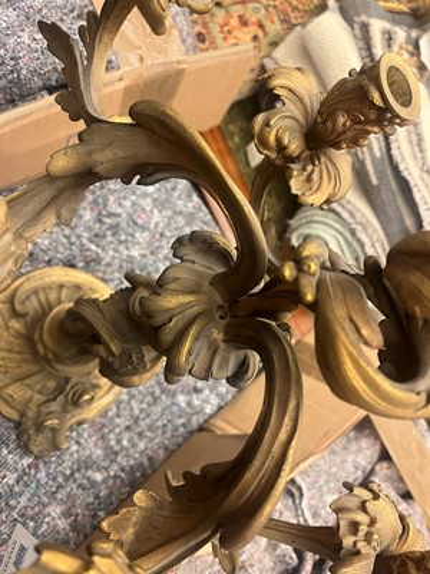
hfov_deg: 53.1
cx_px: 215
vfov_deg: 67.3
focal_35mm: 26
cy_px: 287
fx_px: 431
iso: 500
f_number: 1.6
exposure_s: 1/50
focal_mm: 5.1
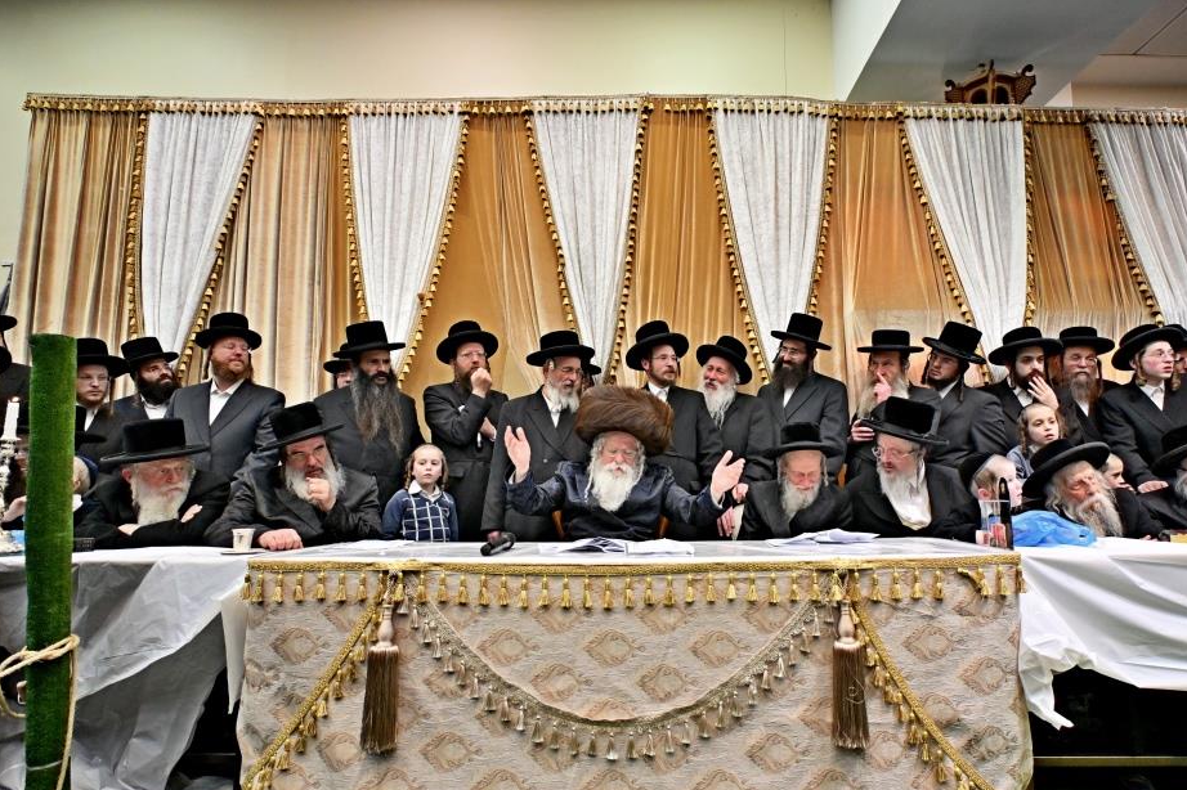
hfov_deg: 83.7
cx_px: 655
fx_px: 659
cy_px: 395
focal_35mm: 20
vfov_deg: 61.9
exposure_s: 1/200
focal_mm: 12
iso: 640
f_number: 3.5
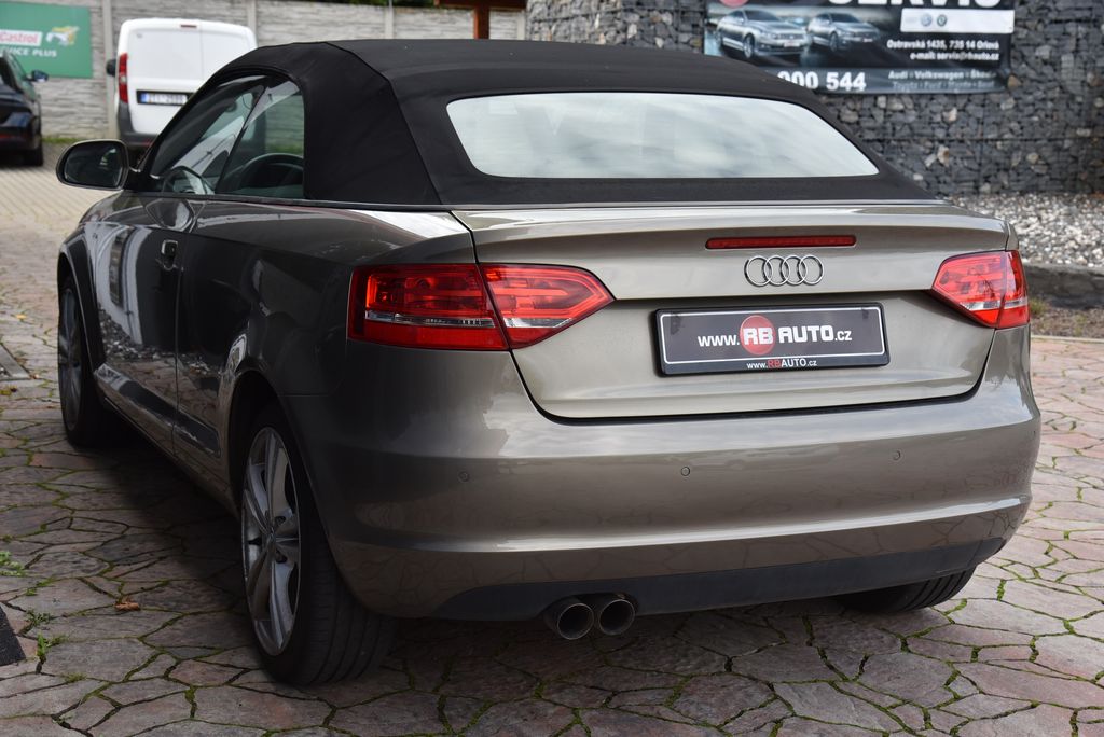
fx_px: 1688
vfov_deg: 24.7
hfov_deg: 36.2
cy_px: 368
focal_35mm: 55
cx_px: 552
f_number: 7.1
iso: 500
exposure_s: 1/200
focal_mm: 55
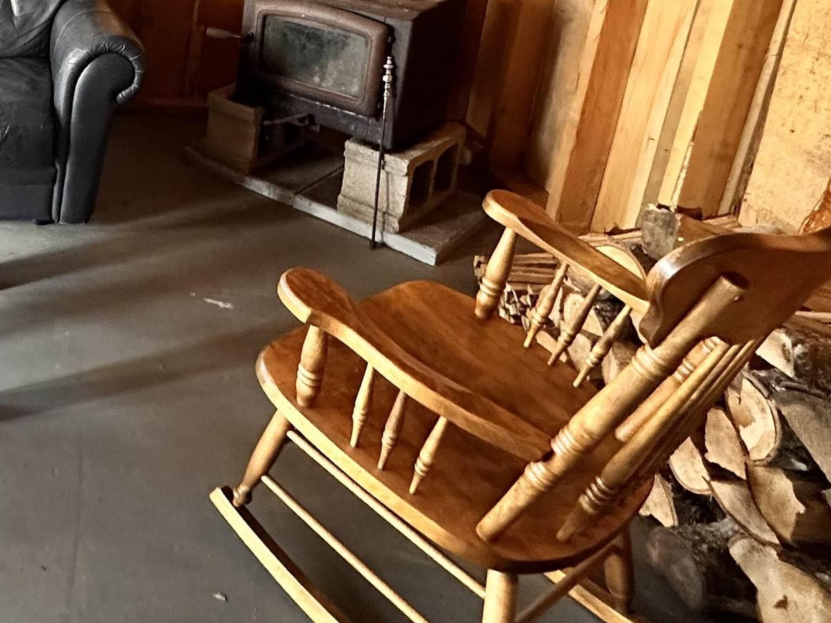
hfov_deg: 43.4
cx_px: -37
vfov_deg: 37.4
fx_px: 840
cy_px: 37
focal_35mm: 35
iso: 640
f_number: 2.2
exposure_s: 1/60
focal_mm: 2.22
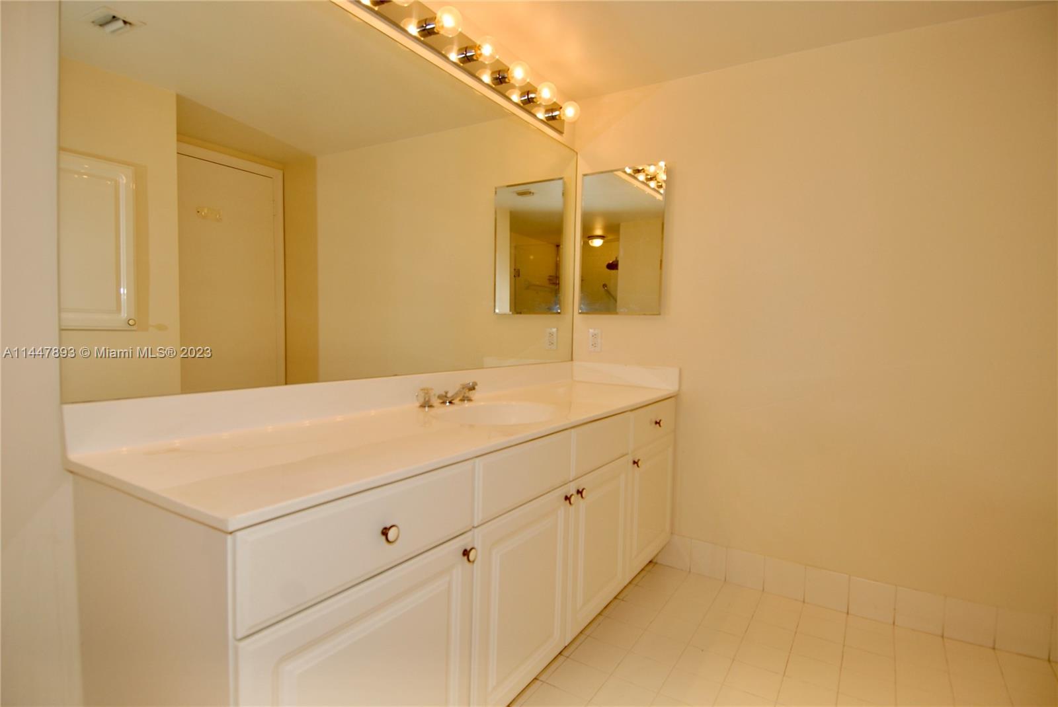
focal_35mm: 18
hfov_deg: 89.9
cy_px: 354
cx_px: 529
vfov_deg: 67.5
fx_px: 529
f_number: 5
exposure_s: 1/60
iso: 200
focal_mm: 12
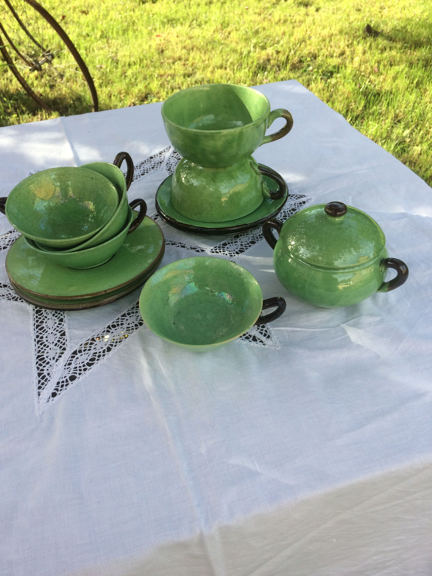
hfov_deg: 48.2
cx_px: 216
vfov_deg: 61.7
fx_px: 483
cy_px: 288
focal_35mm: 29
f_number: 2.2
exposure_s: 1/376
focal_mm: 4.15
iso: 32
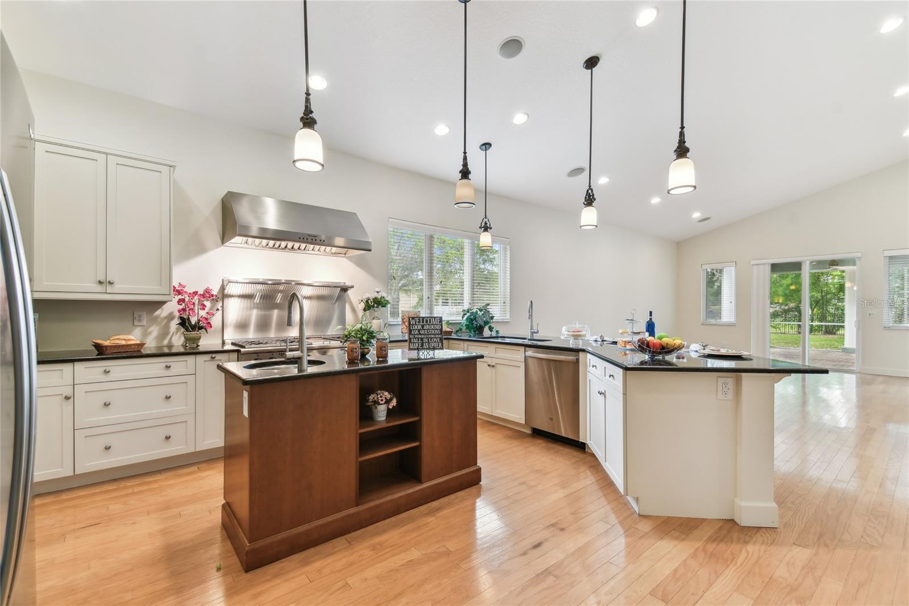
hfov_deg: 100.4
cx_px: 454
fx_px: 379
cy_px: 303
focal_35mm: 15
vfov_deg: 77.3
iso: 100
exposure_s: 1/4
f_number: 7.1
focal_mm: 10
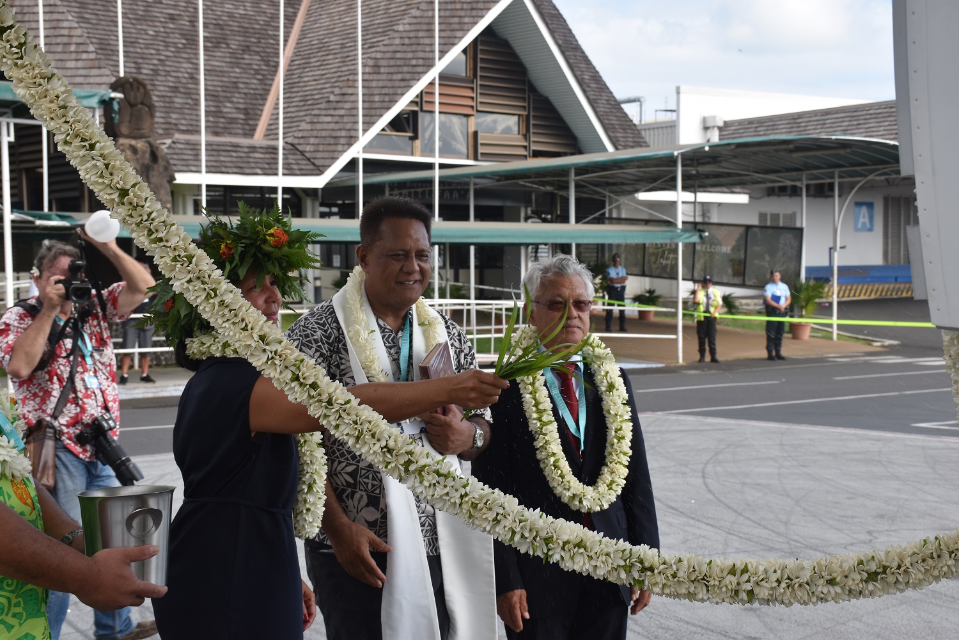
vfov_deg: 23.8
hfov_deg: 35.1
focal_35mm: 57
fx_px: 1518
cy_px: 320
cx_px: 480
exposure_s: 1/250
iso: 220
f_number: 8
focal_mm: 38
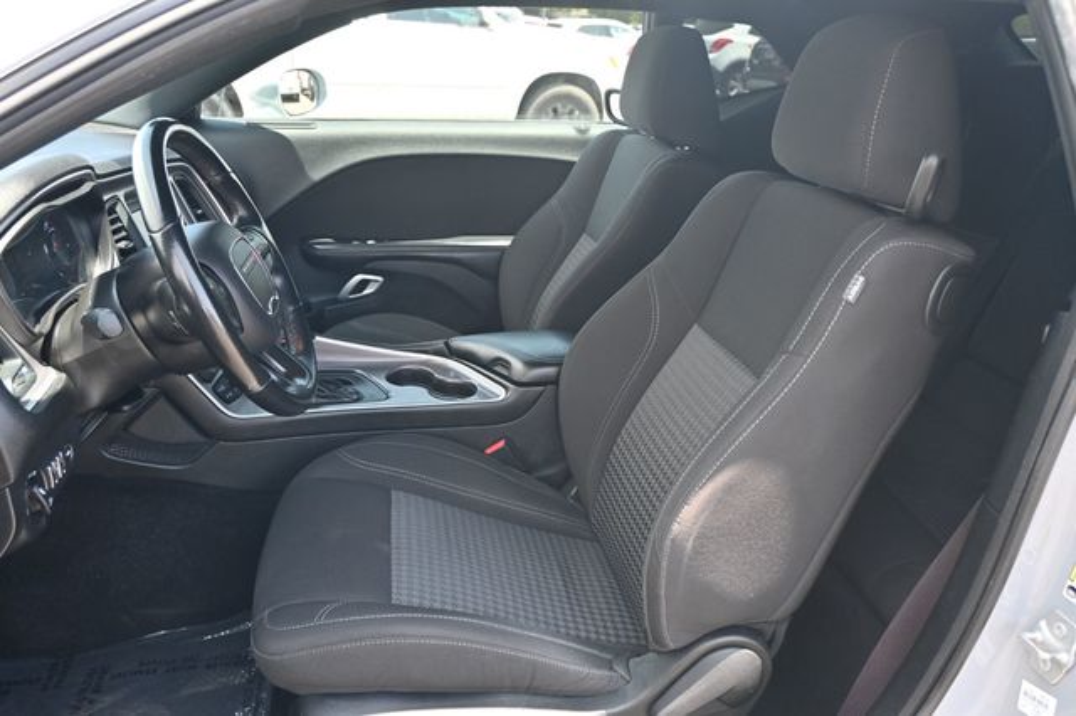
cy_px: 358
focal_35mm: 30
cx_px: 538
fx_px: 896
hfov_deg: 62.0
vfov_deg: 43.6
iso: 400
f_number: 3.8
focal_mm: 20
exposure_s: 1/125
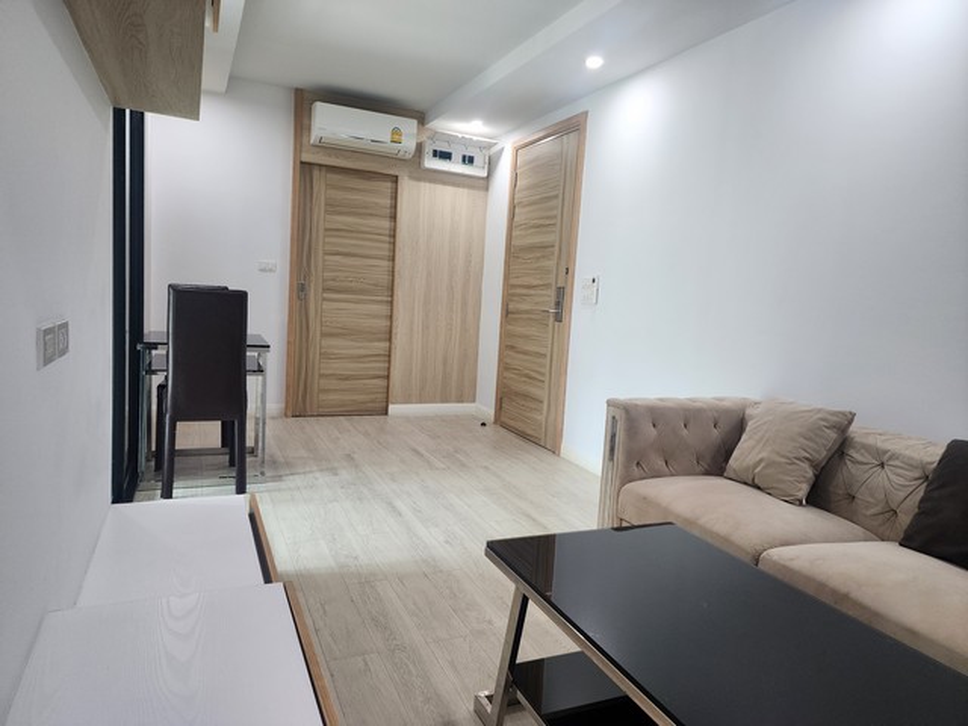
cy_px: 363
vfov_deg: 58.9
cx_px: 484
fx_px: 643
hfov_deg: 73.9
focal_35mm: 23
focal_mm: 6.4
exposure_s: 1/120
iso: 160
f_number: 1.8
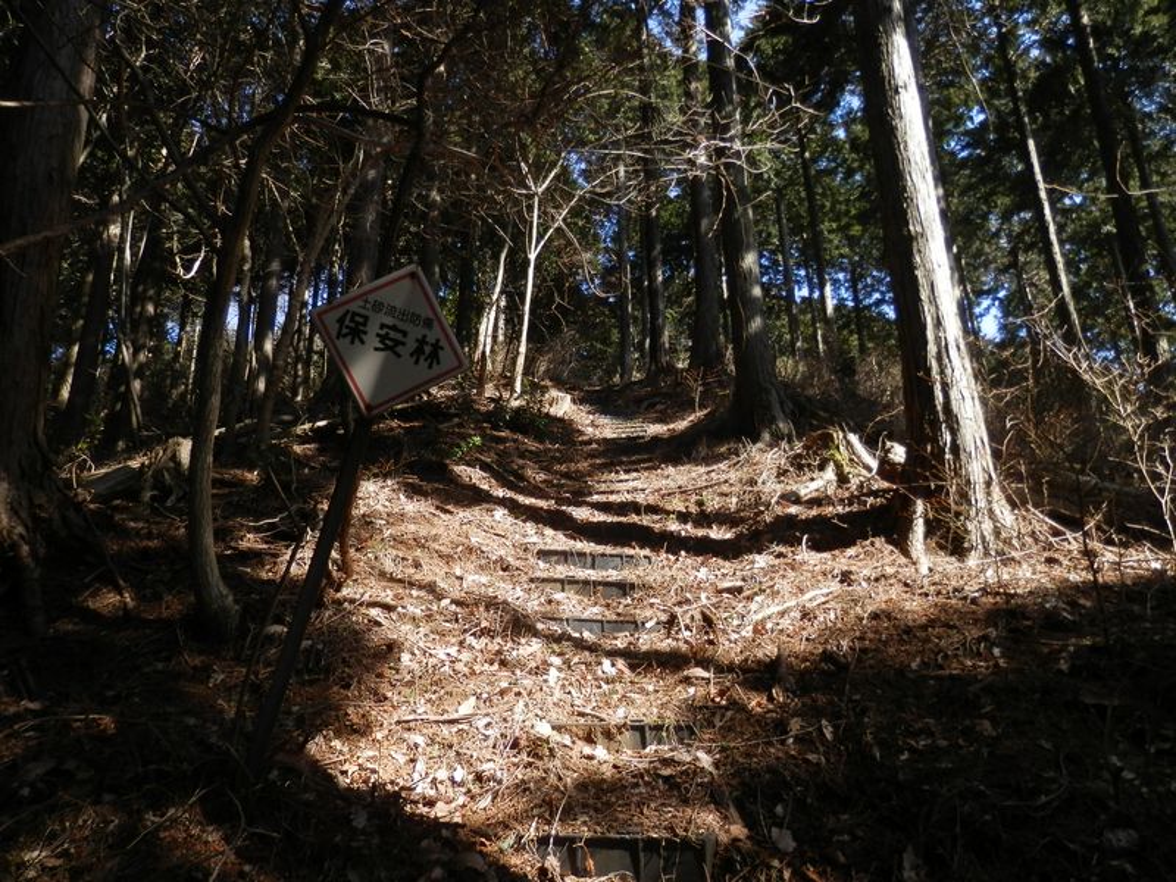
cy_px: 441
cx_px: 588
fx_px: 849
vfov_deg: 54.9
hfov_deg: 69.4
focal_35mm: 25
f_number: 3
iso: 80
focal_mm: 4.5
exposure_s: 1/200
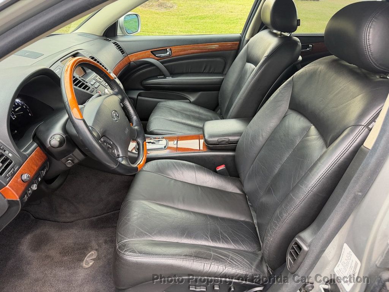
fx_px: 270
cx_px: 194
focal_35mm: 24
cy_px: 146
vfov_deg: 56.8
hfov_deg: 71.6
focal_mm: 6.76
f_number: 1.78
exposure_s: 1/69
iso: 200
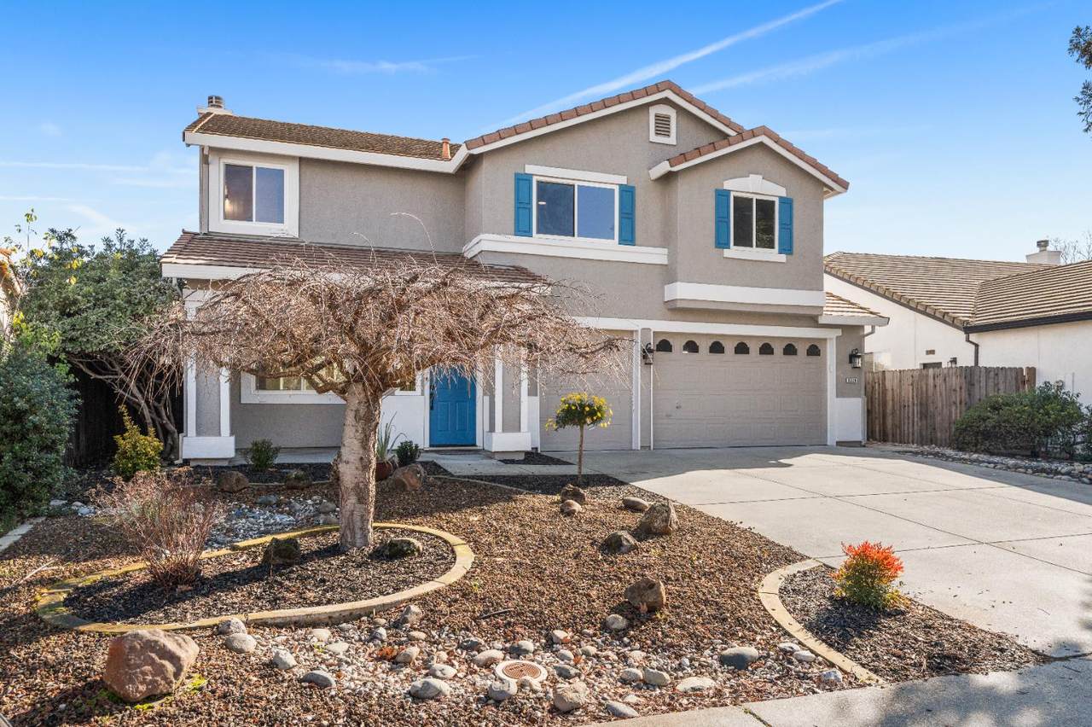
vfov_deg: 53.1
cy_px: 364
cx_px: 546
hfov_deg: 73.8
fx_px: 728
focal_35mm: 24
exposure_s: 1/1600
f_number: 5
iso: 250
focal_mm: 24
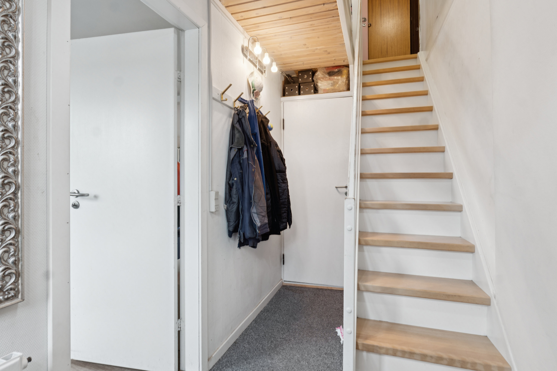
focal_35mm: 18
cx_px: 278
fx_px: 278
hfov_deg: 90.0
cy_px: 186
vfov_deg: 67.4
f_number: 8
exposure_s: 1/6
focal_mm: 12
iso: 200
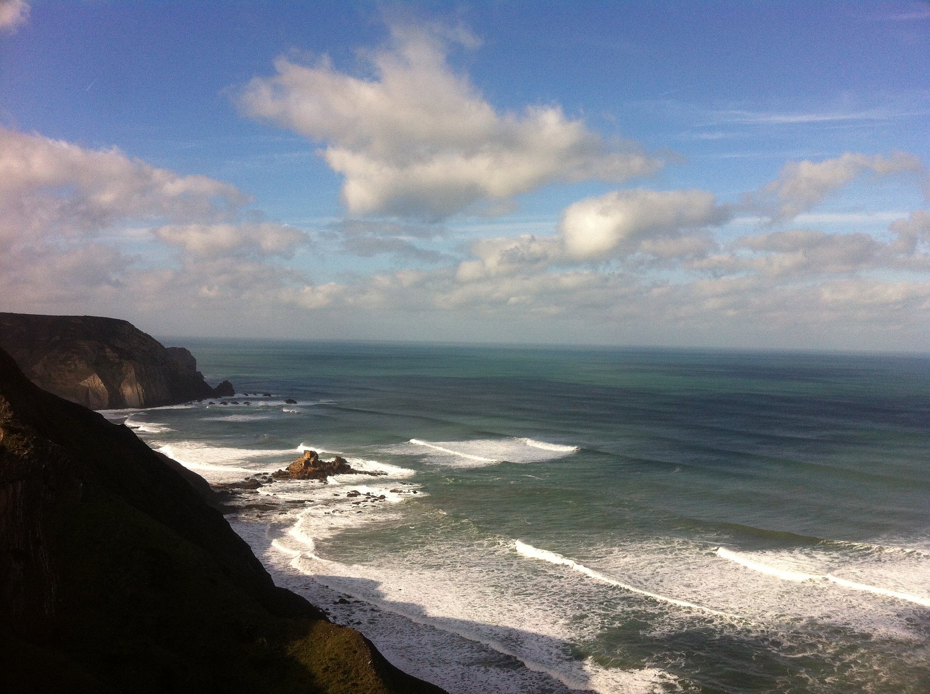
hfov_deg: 52.7
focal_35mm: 35
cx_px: 465
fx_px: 939
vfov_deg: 40.6
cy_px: 347
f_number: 2.8
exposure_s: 1/2011
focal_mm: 3.85
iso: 80
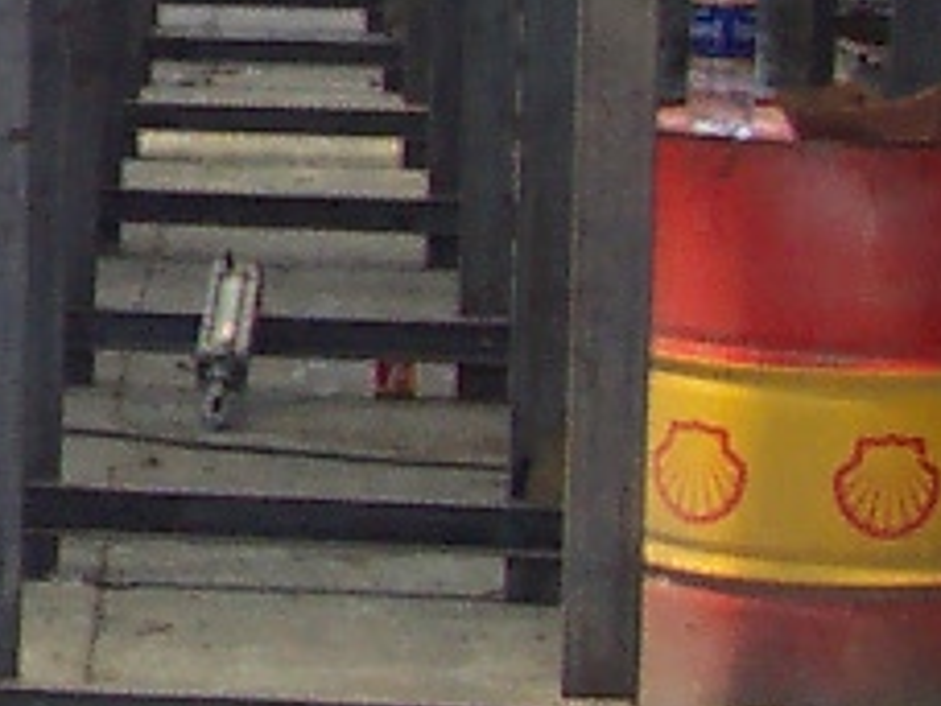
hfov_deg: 9.3
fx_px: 5301
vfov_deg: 7.4
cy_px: -462
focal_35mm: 195
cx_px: -1098
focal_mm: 5.6
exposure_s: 1/180
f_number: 2.8
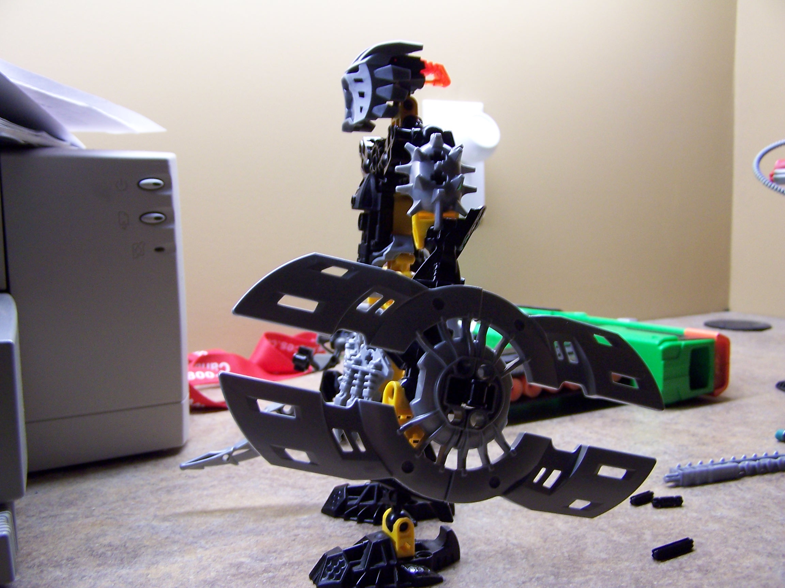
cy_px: 294
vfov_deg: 37.7
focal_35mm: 38
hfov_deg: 49.0
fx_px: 862
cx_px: 392
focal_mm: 6.3
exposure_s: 1/15
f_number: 2.8
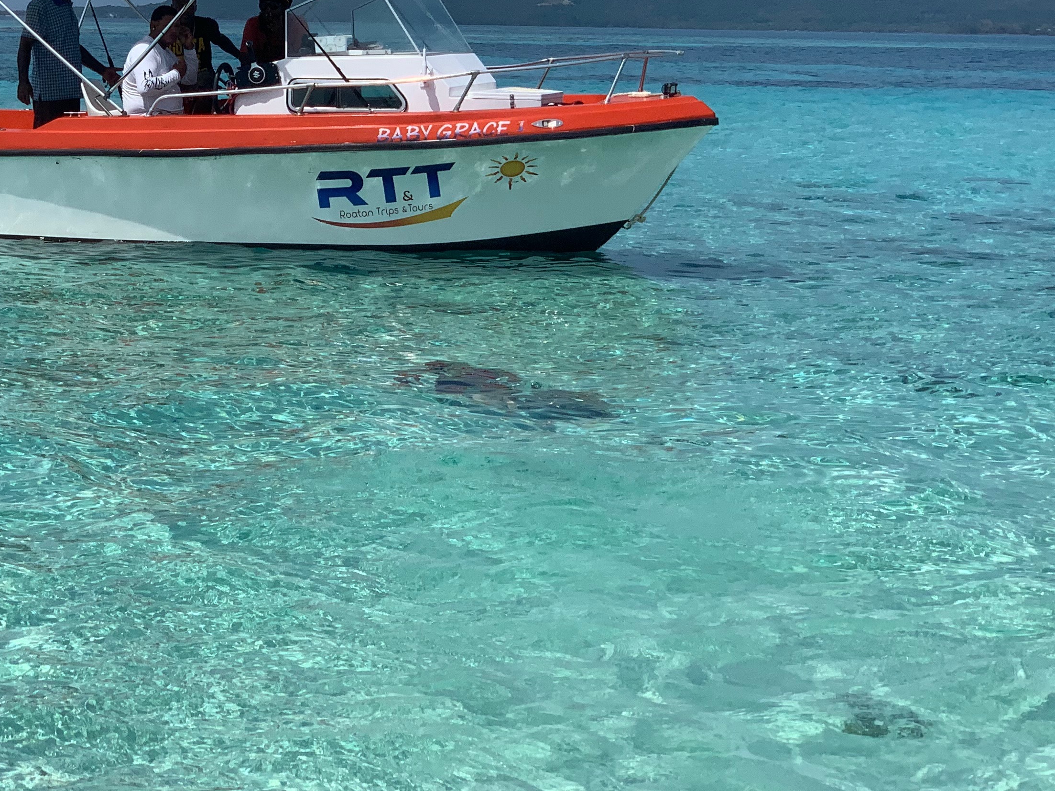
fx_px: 2895
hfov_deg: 20.4
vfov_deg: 15.4
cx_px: 222
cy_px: 76
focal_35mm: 95
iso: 16
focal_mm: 6
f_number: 2.4
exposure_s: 1/2398
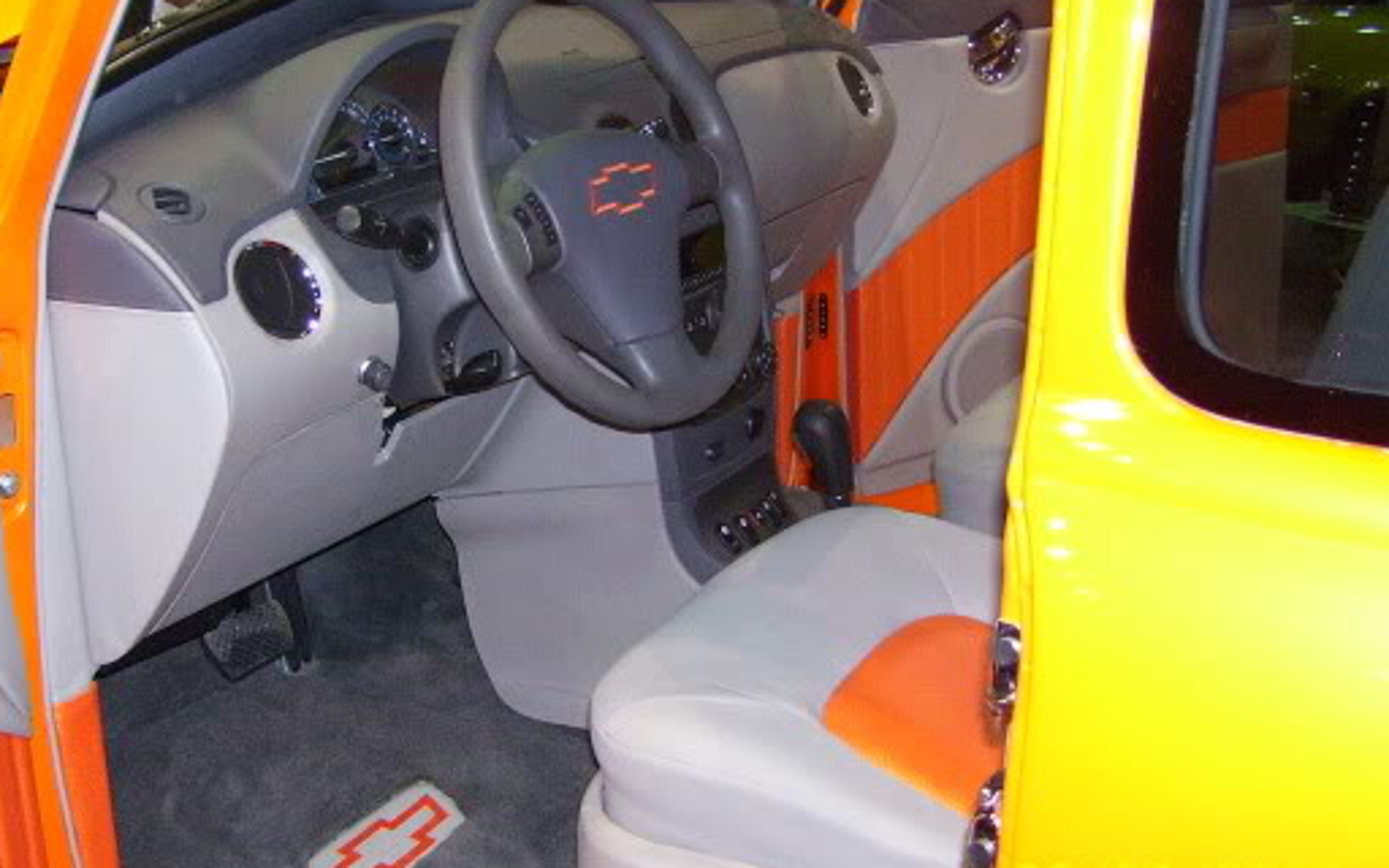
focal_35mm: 49
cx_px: 567
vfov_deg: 26.3
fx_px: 1855
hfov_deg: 40.9
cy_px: 399
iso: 400
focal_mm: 6
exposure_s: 1/60
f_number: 2.7
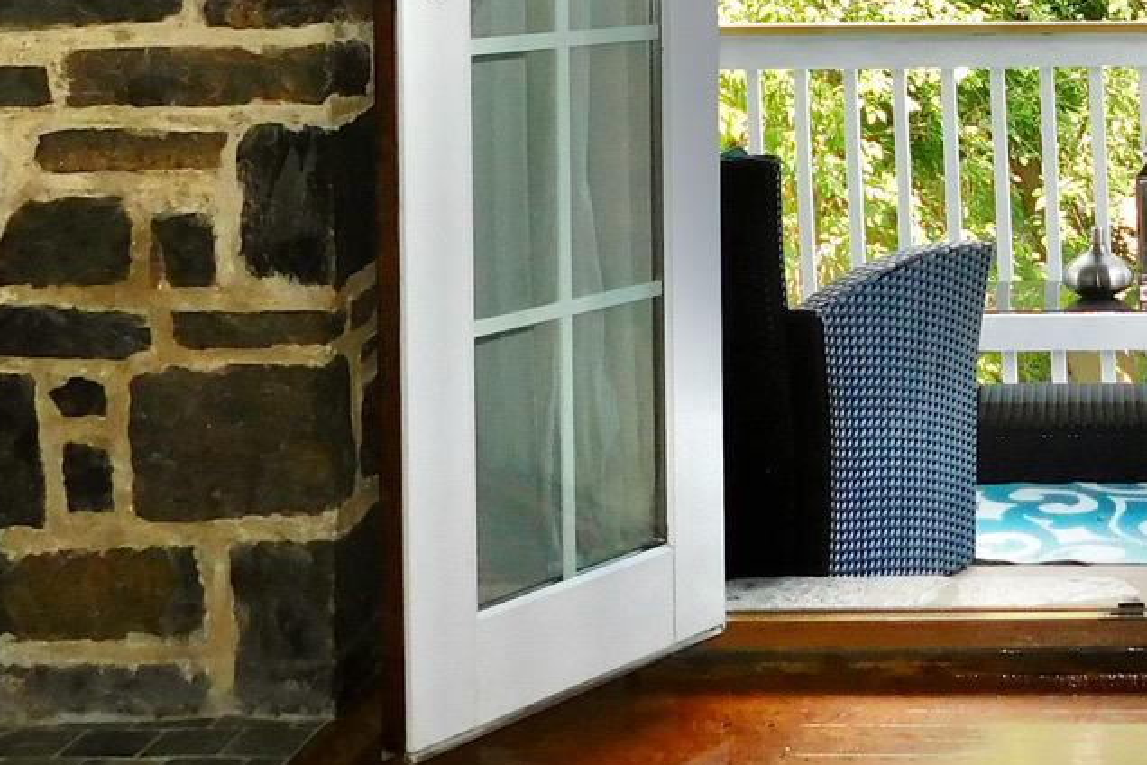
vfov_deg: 17.1
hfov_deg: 25.5
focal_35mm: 77
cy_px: -90
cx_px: 1039
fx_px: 2453
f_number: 3
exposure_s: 1/160
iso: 125
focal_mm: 4
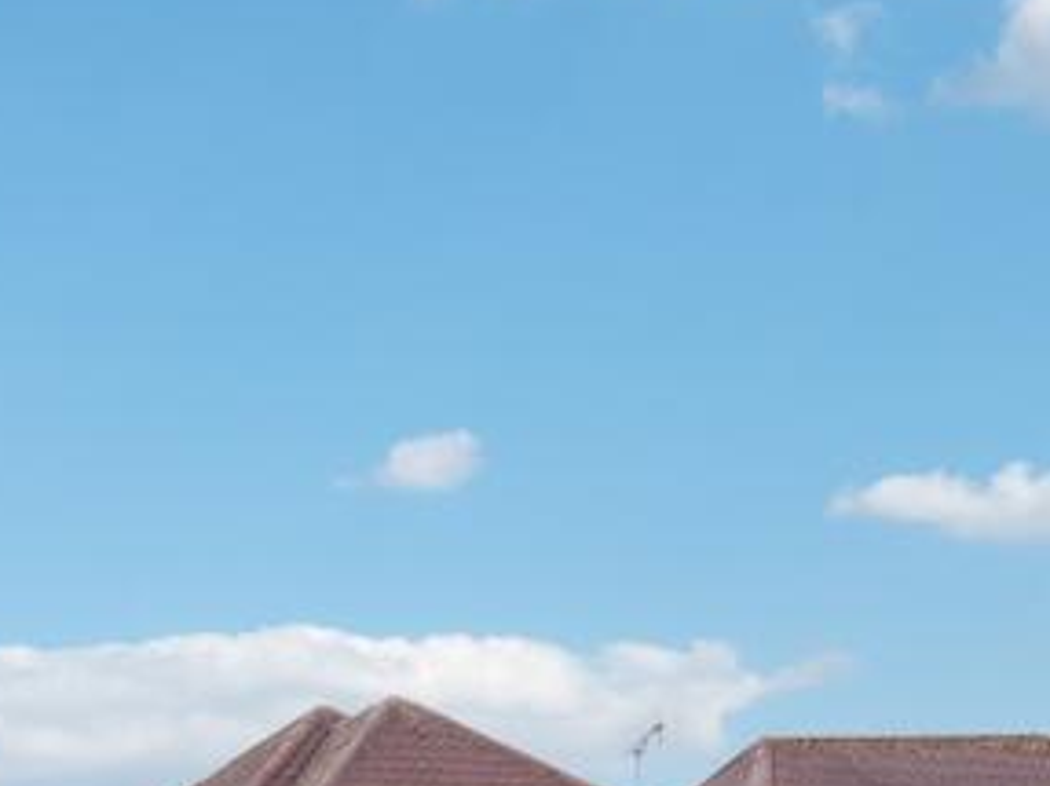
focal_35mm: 55
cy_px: 1152
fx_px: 1668
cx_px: -406
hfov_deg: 27.4
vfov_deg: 22.3
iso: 640
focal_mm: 16
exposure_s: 1/640
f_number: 5.6
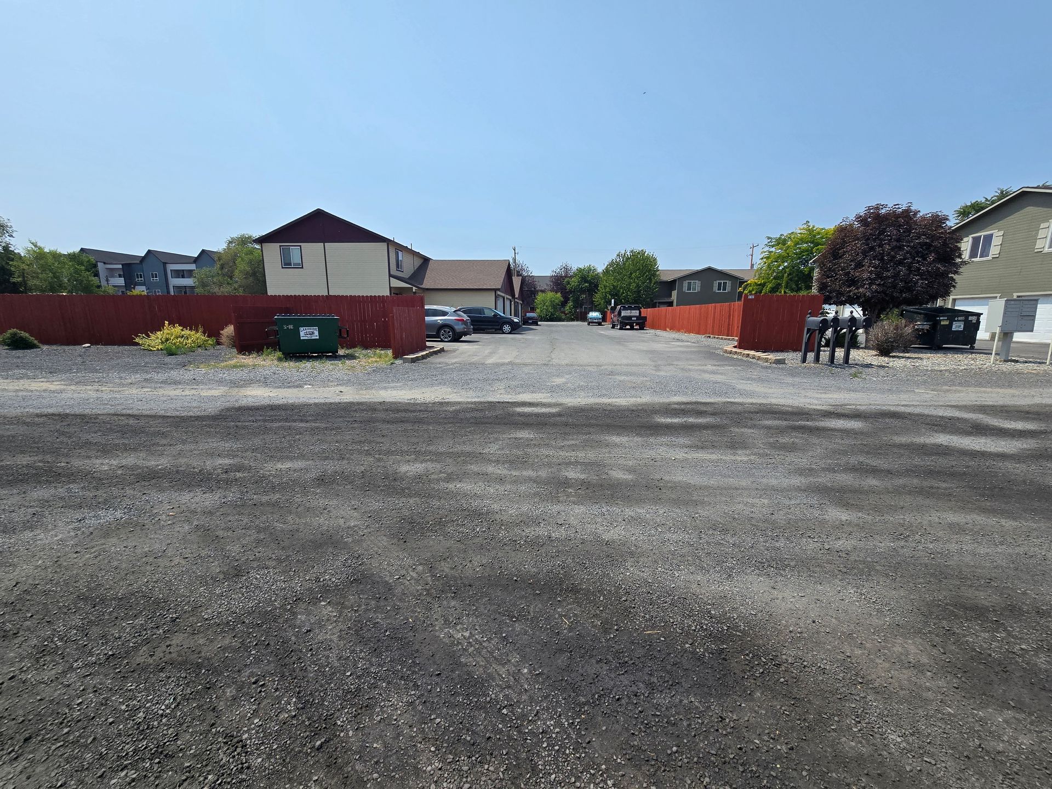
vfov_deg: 89.9
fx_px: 395
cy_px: 394
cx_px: 526
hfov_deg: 106.2
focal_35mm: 13
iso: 50
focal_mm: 2.2
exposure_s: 1/3194
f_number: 2.2
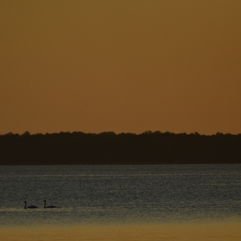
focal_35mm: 640
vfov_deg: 2.7
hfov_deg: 2.7
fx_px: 5041
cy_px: 128
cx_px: 102
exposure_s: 1/8000
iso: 450
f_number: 5.6
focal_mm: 300
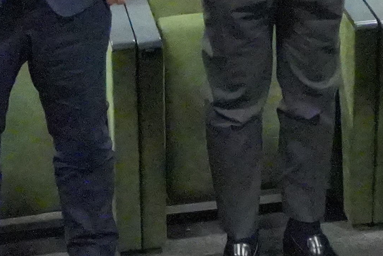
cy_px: -158
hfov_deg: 13.1
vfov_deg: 8.7
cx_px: 425
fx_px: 1638
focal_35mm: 154
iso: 20000
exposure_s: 1/125
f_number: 6.3
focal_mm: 24
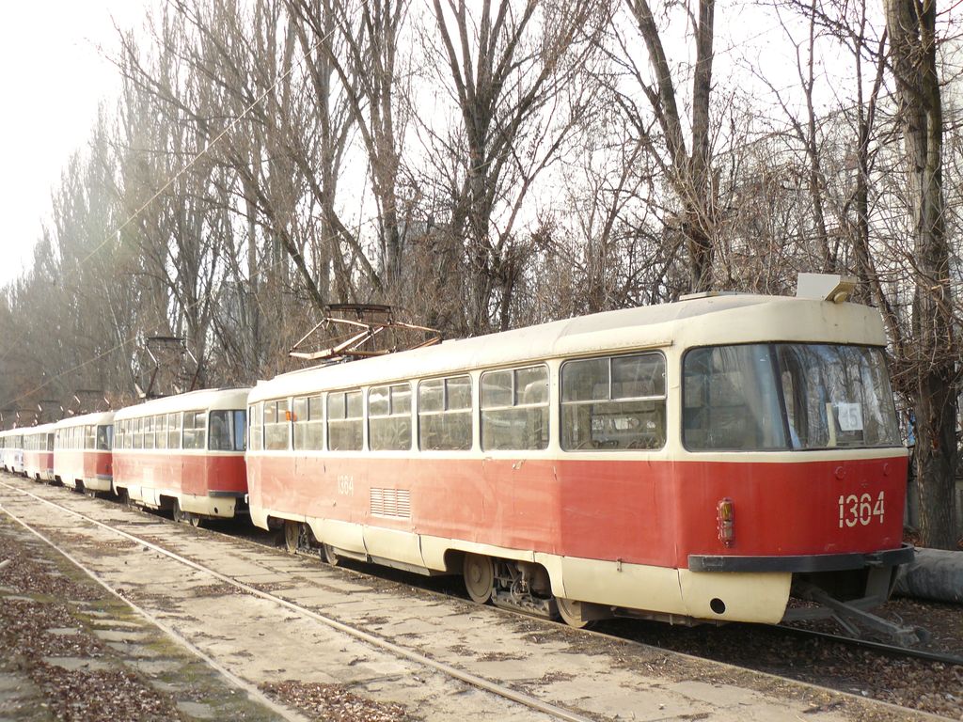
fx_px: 1002
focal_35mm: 36
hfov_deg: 51.4
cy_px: 361
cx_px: 482
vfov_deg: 39.7
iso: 100
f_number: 3.2
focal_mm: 6
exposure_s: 1/125
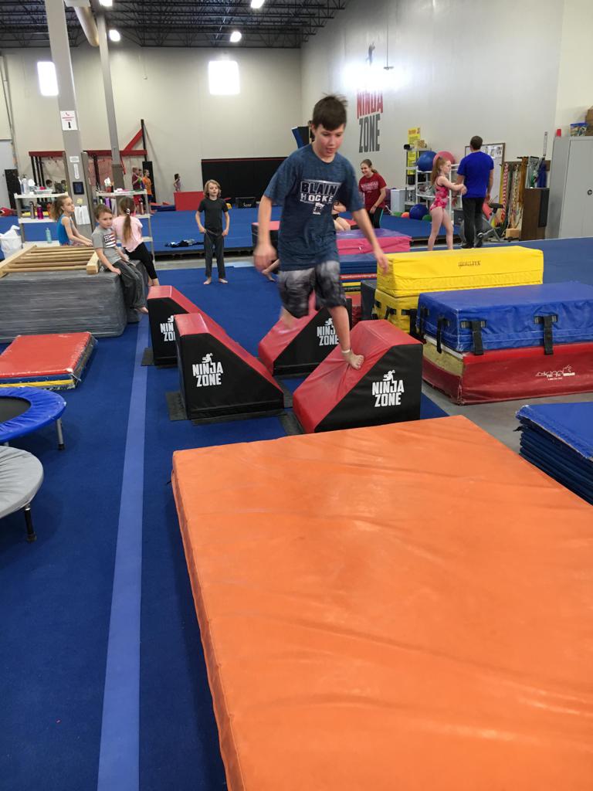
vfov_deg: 61.7
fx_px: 662
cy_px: 396
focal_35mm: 29
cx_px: 296
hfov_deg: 48.2
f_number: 2.2
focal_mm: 4.15
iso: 100
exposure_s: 1/30
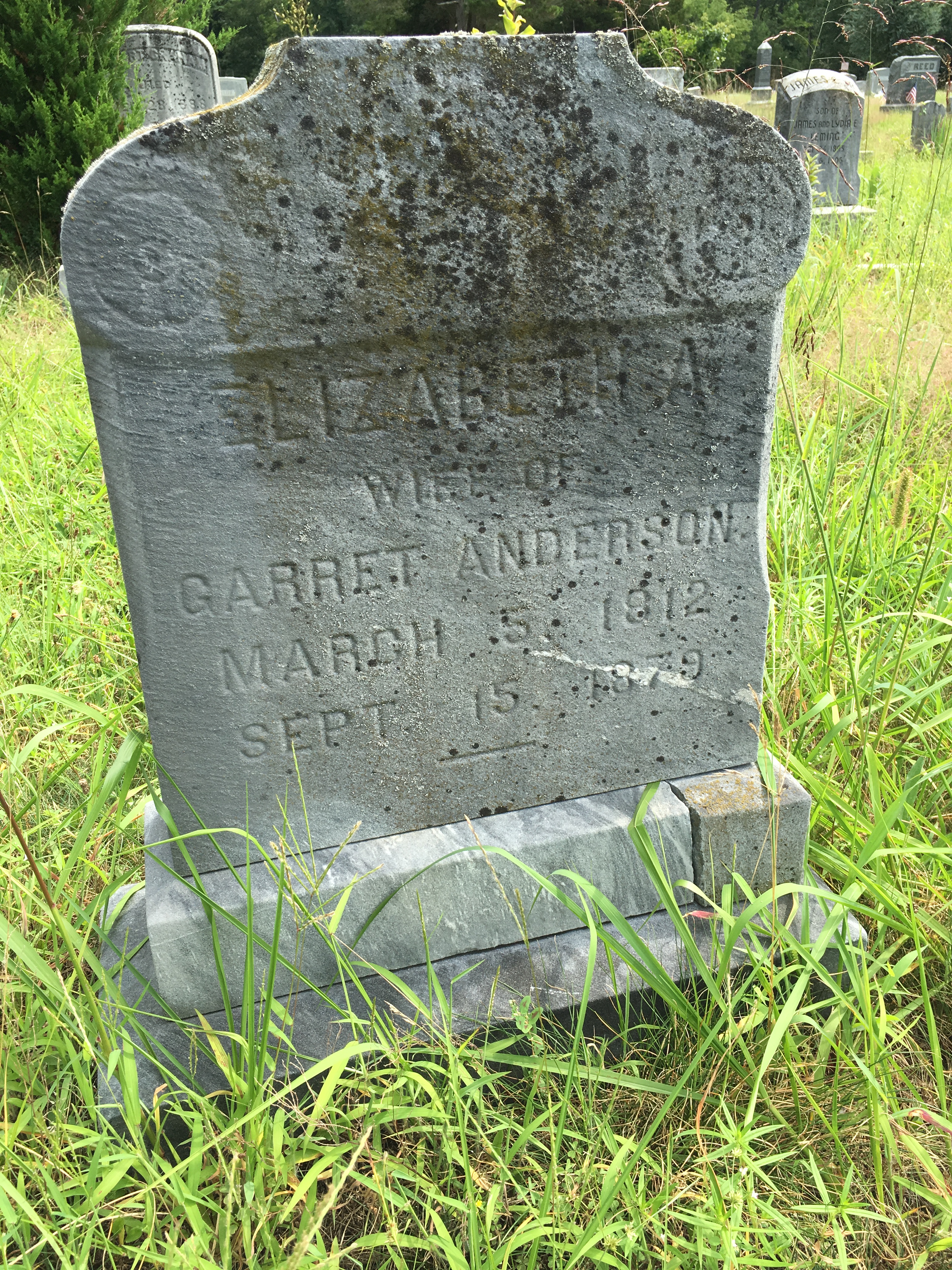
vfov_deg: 61.7
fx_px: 1063
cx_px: 476
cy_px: 635
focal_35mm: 29
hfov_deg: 48.2
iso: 25
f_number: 2.2
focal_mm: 4.15
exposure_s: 1/601
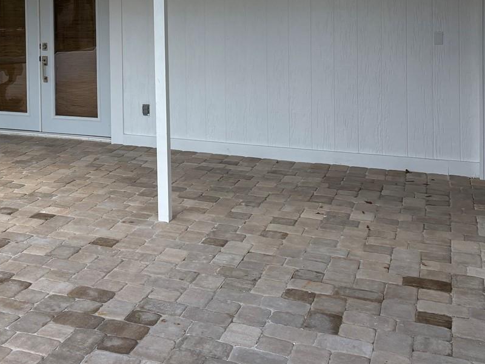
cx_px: 69
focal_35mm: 52
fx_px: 729
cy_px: 21
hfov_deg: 35.1
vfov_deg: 26.8
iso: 50
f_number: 1.6
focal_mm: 5.96
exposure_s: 1/873
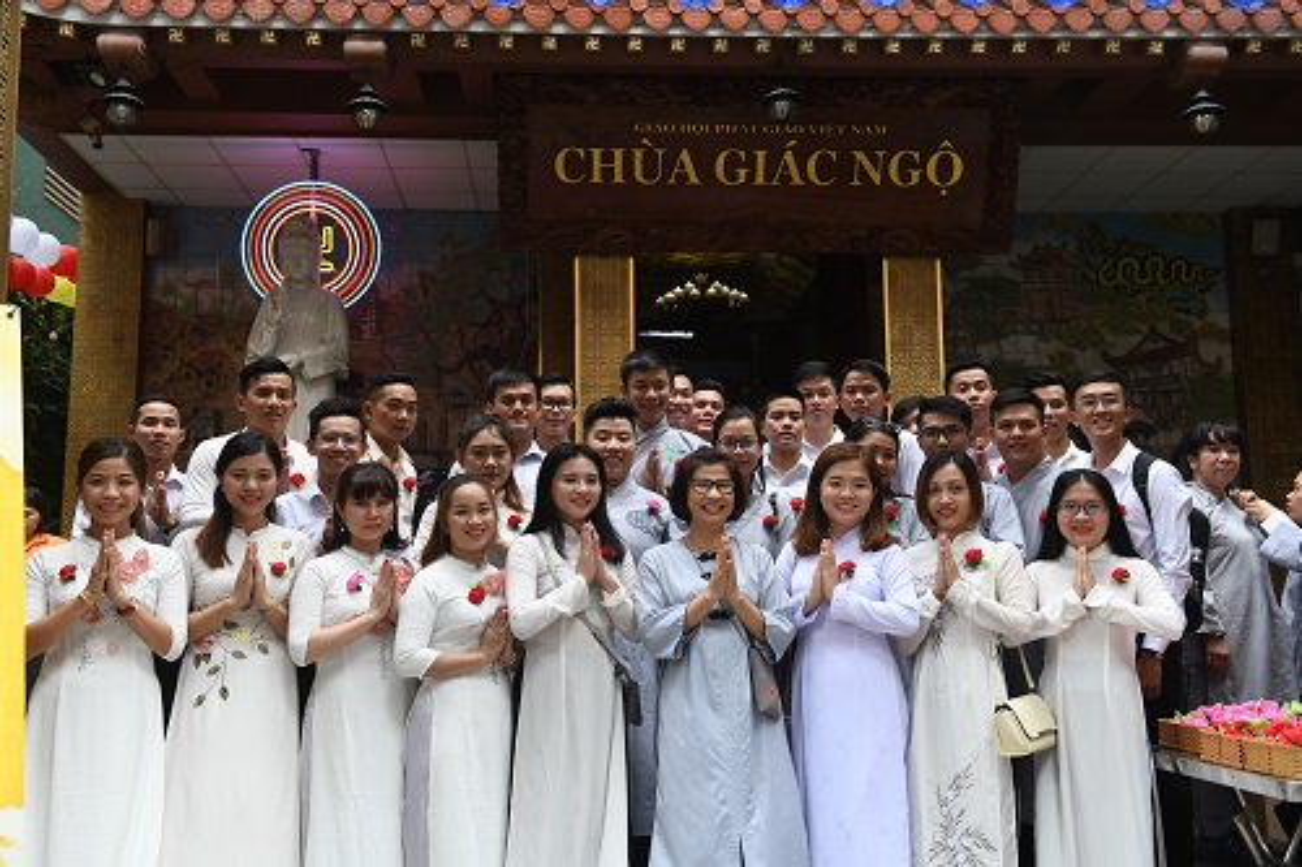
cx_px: 651
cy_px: 434
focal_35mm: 38
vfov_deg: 35.0
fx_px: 1374
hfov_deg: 50.7
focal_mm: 38
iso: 400
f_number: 4
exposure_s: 1/100
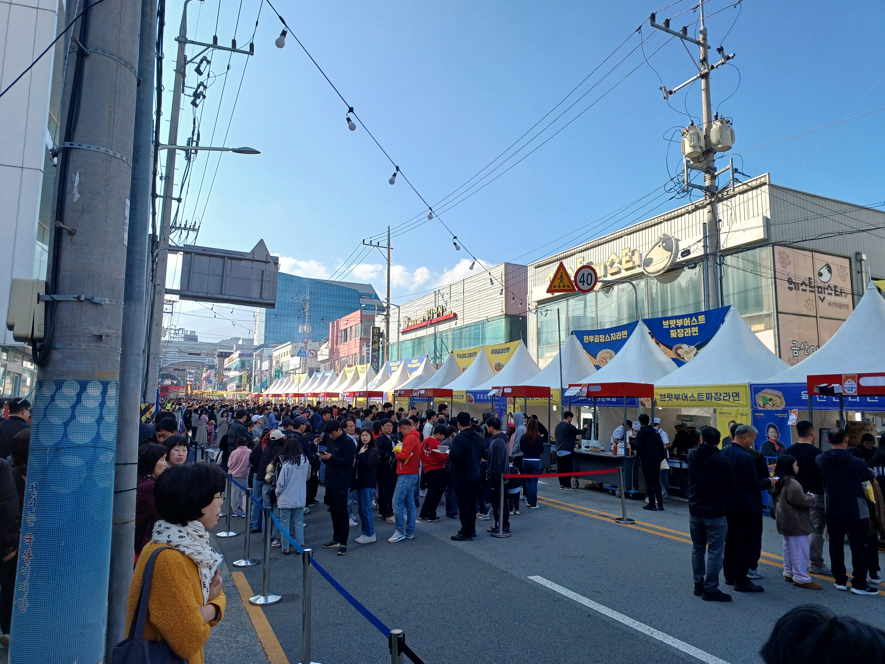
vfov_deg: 58.9
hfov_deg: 73.9
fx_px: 588
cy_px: 332
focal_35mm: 23
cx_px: 442
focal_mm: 5.06
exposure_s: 1/350
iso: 20
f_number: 1.8
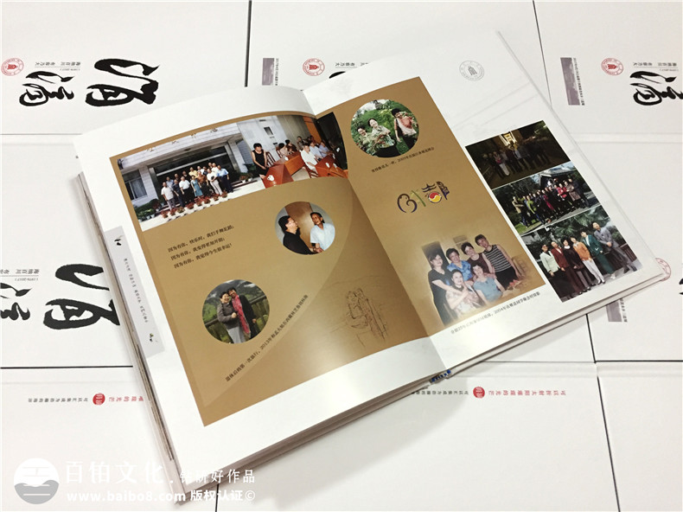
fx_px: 572
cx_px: 342
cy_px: 256
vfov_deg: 48.2
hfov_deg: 61.7
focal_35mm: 29
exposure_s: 1/25
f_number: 2.2
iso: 250
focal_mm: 4.15
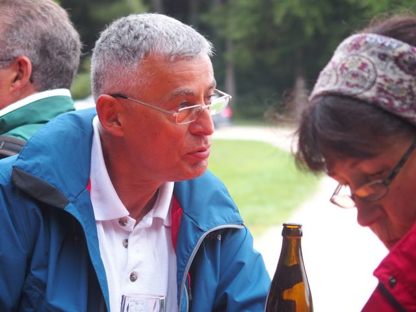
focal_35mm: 165
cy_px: 156
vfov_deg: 9.0
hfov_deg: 12.0
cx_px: 208
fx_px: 1983
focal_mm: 35
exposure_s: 1/250
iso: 200
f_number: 2.8
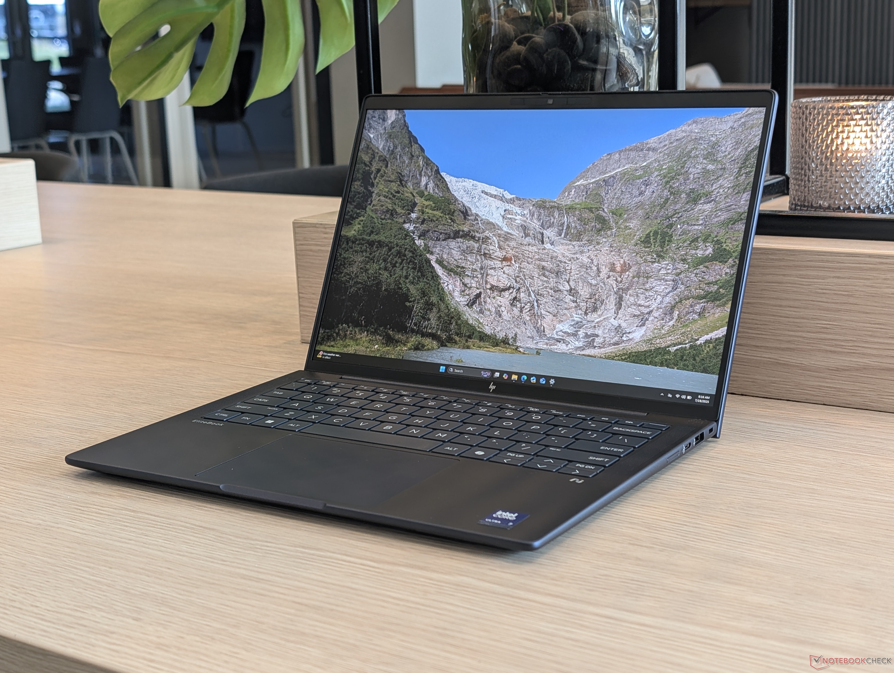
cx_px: 447
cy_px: 336
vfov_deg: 29.7
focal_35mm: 49
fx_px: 1267
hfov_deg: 38.9
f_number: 1.68
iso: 32
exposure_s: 1/30.6
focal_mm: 6.9
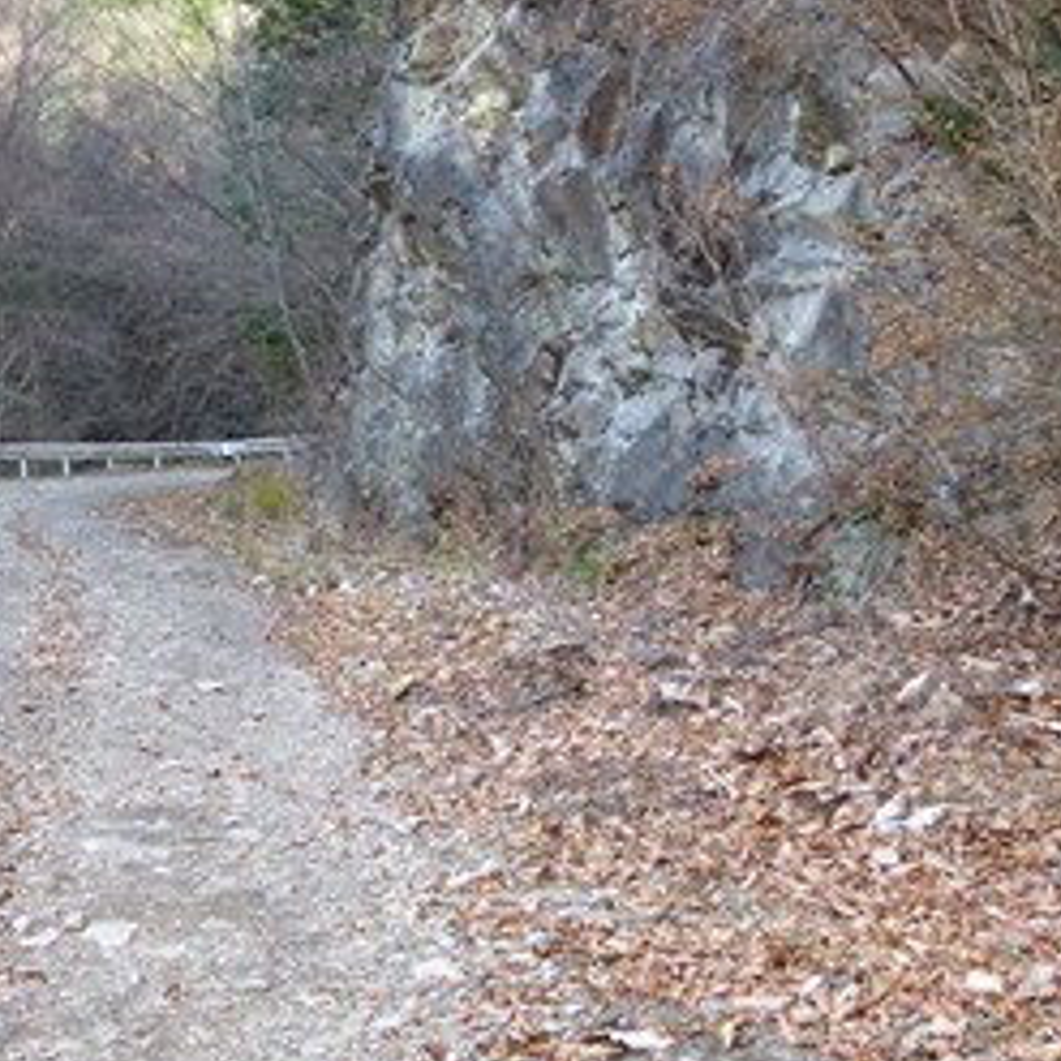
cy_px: 318
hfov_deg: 29.7
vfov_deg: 30.7
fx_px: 1907
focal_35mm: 55
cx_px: 99
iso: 100
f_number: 3
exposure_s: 1/80
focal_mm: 5.8
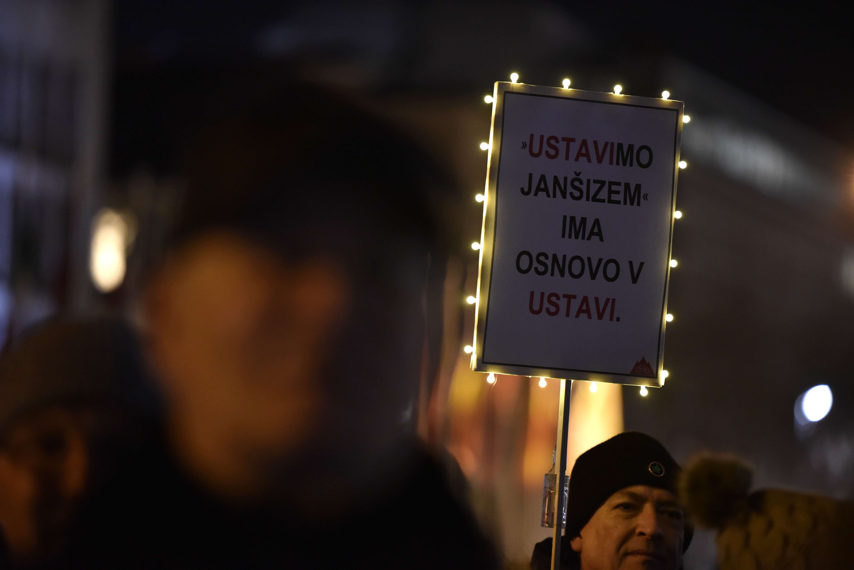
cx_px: 427
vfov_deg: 7.6
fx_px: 4271
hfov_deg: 11.4
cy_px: 285
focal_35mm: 180
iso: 3200
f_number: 2.8
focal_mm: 180
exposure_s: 1/25
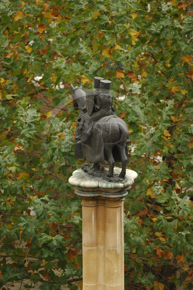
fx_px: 2419
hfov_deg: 4.6
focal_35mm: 300
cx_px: 96
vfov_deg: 6.9
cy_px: 145
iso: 100
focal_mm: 200
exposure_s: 1/160
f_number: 2.8
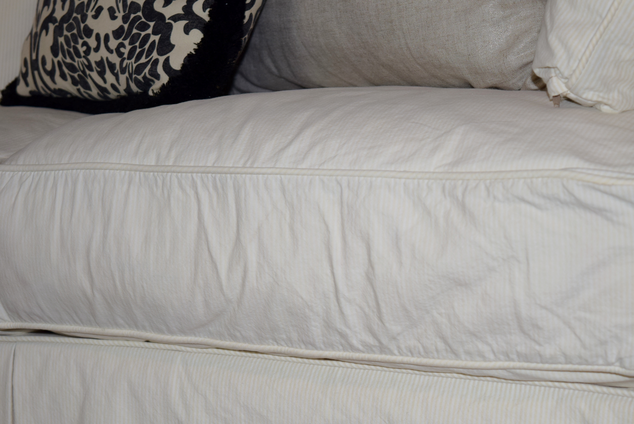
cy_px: 212
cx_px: 317
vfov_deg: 16.6
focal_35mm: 82
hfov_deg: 24.6
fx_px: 1454
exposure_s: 1/30
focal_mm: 55
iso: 400
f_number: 5.6
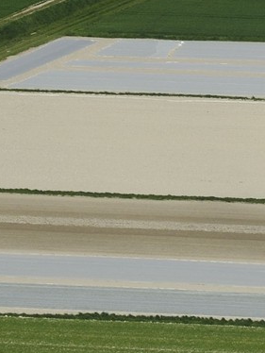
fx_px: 5659
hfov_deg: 2.7
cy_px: -400
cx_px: 240
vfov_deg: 3.5
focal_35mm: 555
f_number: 9
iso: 400
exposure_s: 1/1250
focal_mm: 135
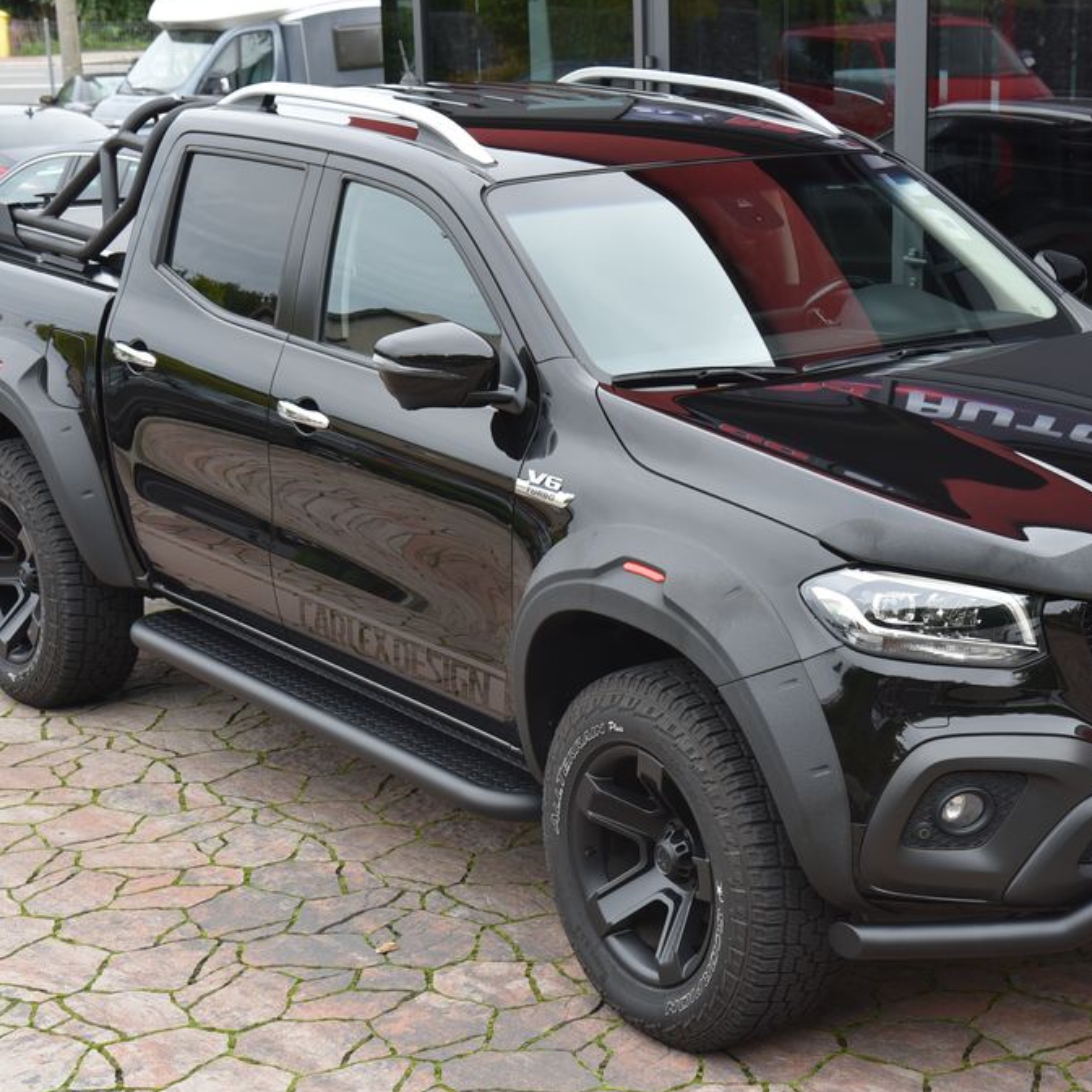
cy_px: 545
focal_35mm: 75
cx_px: 701
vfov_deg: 23.1
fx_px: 2677
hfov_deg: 23.0
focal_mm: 58
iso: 500
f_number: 6.3
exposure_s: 1/160
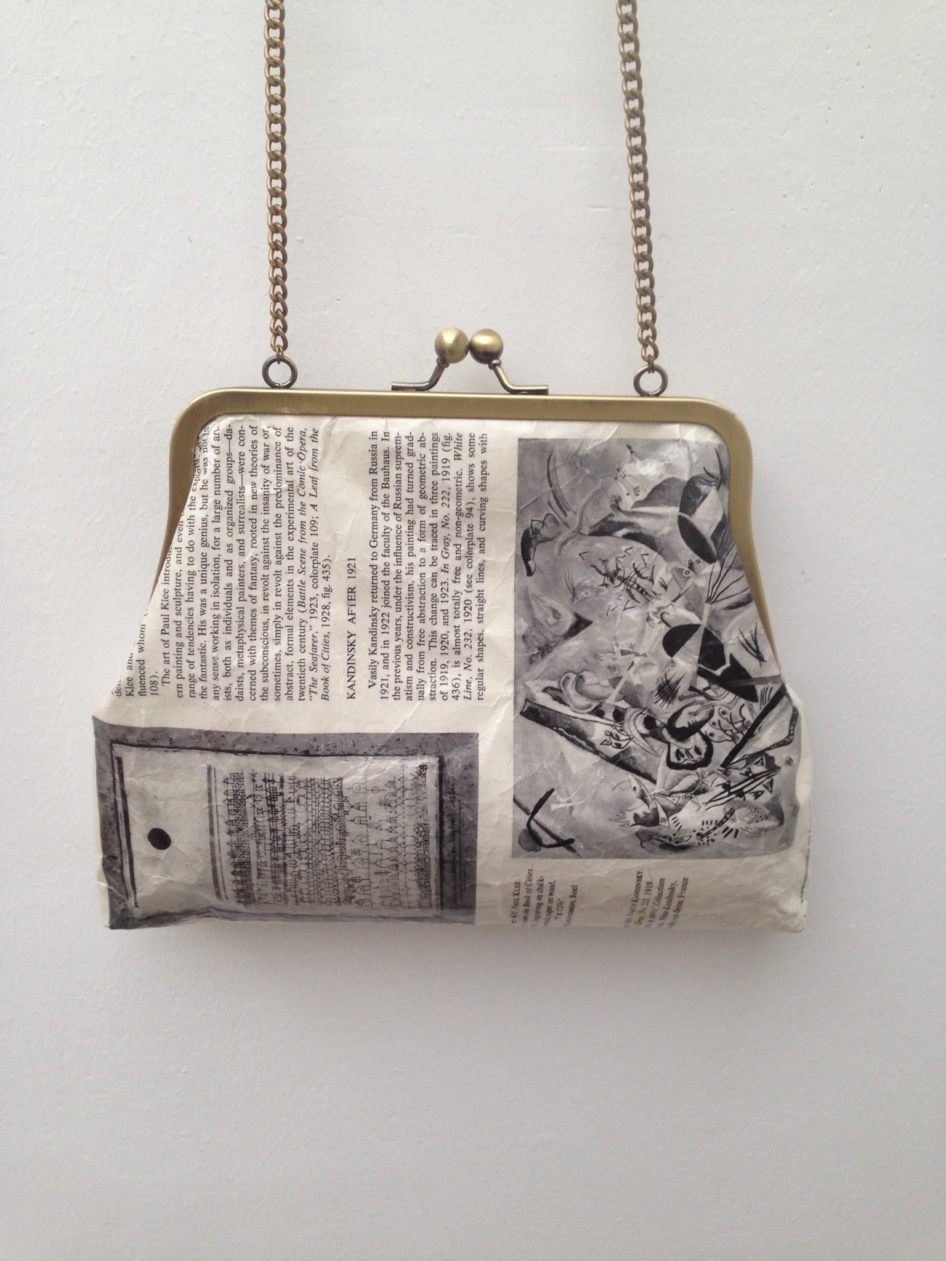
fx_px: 1202
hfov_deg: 42.9
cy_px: 630
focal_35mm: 33
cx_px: 473
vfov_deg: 55.4
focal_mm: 4.12
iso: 80
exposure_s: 1/20
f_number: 2.4
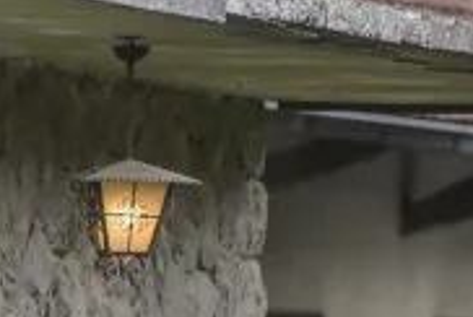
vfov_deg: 1.8
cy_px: 529
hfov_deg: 2.7
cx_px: -346
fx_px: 10146
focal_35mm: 771
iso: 1000
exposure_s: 1/3200
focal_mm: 185
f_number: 2.8
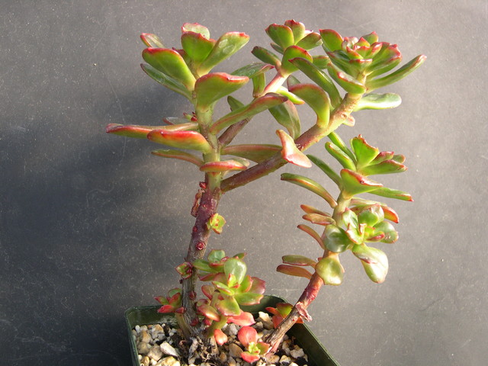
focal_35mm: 38
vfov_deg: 37.7
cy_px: 183
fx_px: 536
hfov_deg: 49.0
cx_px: 244
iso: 100
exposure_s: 1/178
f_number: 2.8
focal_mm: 8
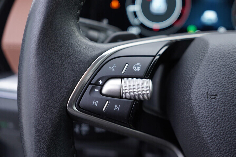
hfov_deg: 53.1
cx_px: 118
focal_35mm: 36
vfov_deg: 36.9
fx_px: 236
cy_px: 78
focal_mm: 24
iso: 200
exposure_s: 1/40
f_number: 2.8
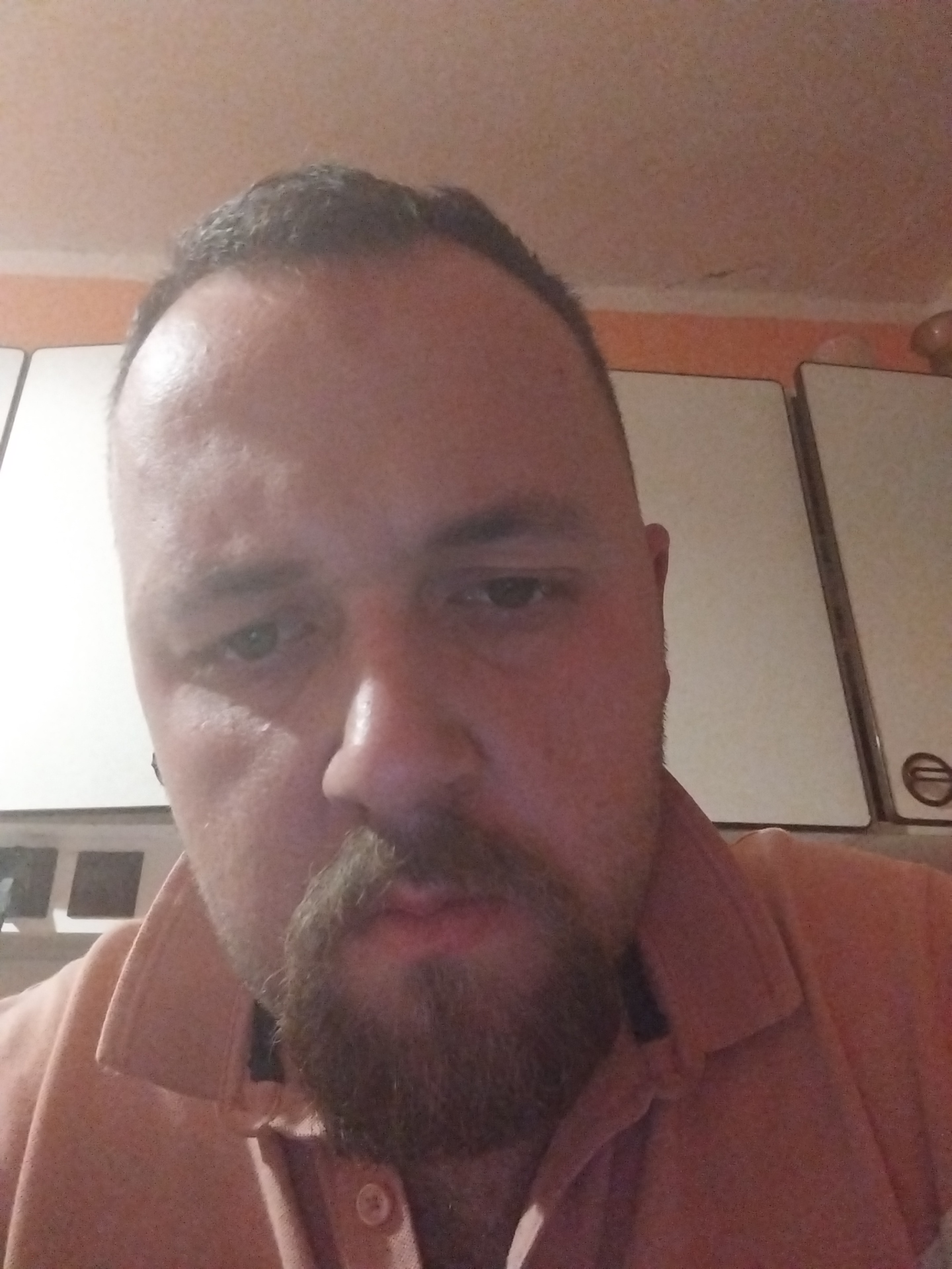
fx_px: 733
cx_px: 476
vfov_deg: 81.7
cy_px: 634
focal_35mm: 20
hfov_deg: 66.0
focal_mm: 3.49
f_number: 2.45
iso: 1060
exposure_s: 1/15
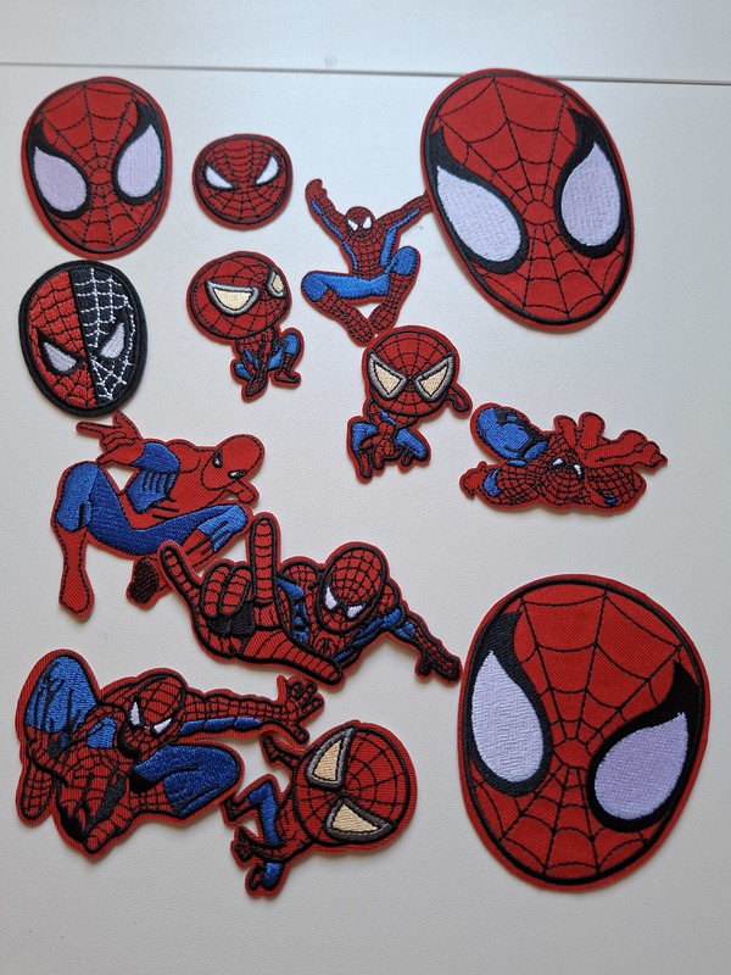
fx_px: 648
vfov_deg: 73.9
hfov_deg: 58.9
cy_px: 488
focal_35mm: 23
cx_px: 366
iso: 100
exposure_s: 1/100
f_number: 1.8
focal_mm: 5.54
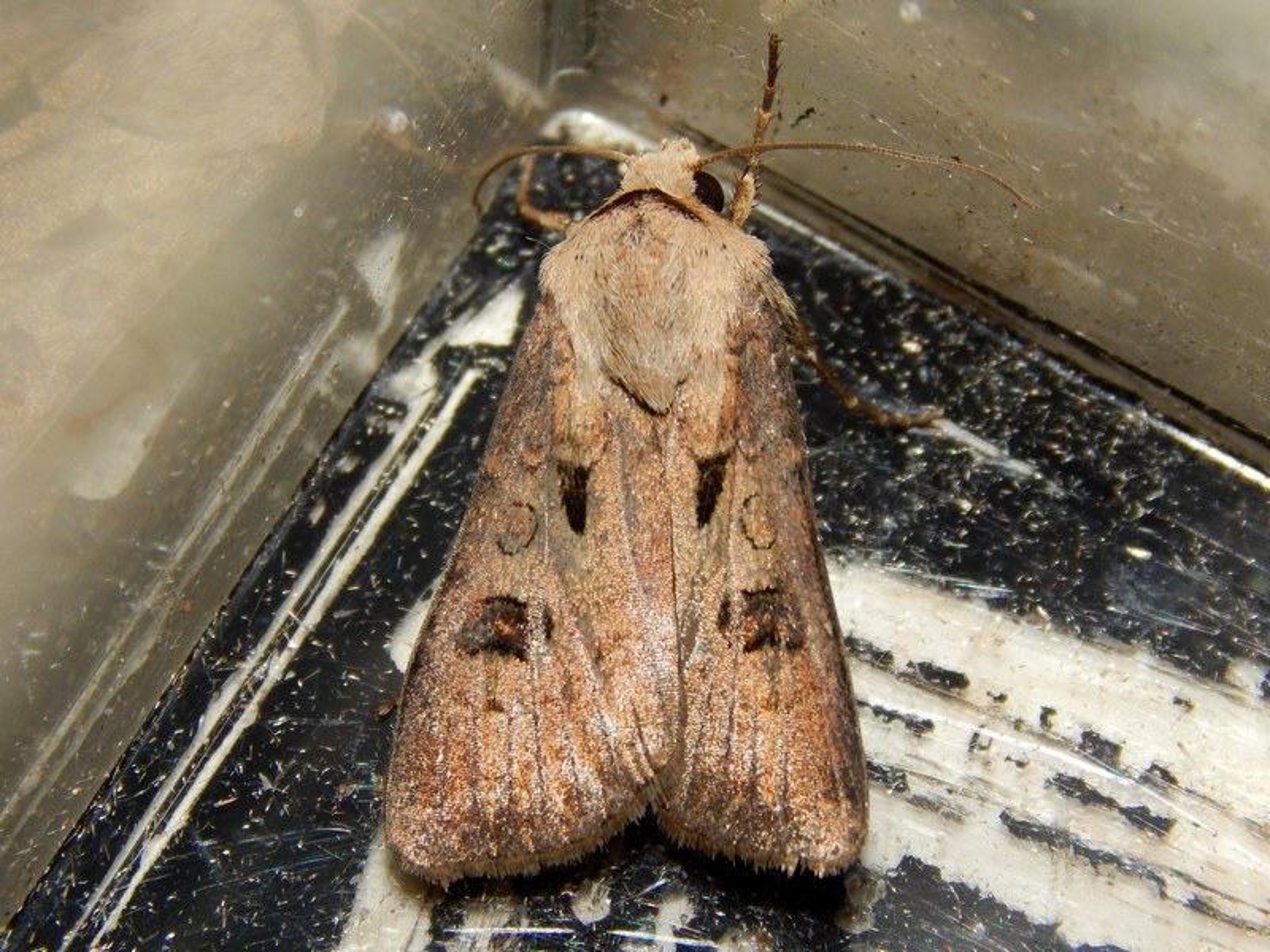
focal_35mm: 162
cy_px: 476
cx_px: 635
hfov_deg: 12.2
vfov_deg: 9.2
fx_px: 5943
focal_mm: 28.7
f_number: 10.1
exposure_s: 1/30
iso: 200
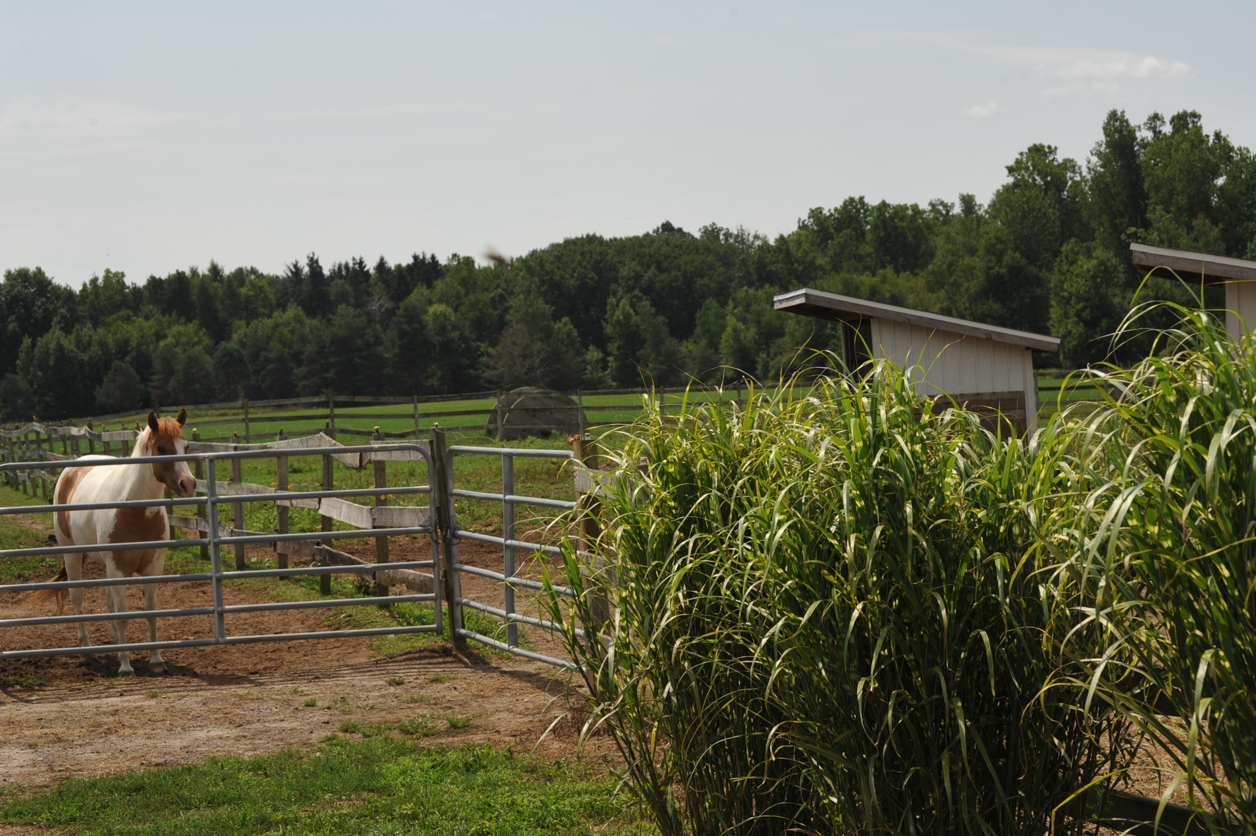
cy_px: 418
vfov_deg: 19.4
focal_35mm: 70
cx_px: 628
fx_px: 2441
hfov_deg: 28.9
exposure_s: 1/500
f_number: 11
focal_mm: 70
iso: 200
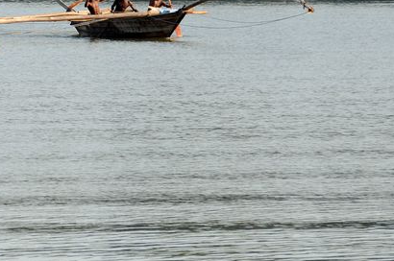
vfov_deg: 2.4
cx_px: -171
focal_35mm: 571
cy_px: 4
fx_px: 6239
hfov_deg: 3.6
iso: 200
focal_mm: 130
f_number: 8
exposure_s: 1/250
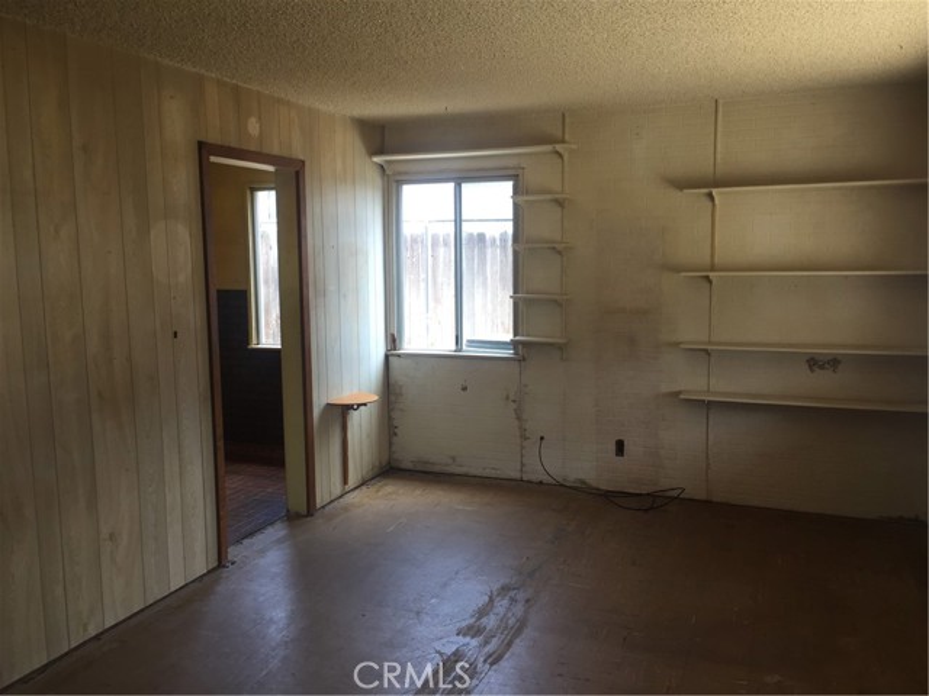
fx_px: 778
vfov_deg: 48.2
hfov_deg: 61.7
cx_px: 464
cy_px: 348
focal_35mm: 29
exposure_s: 1/120
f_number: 2.2
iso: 50
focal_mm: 4.15
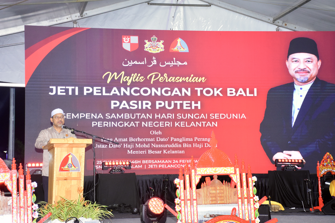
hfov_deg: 27.0
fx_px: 698
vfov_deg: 18.2
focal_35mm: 75
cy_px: 112
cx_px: 168
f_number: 5.6
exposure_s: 1/125
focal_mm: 50
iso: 2500
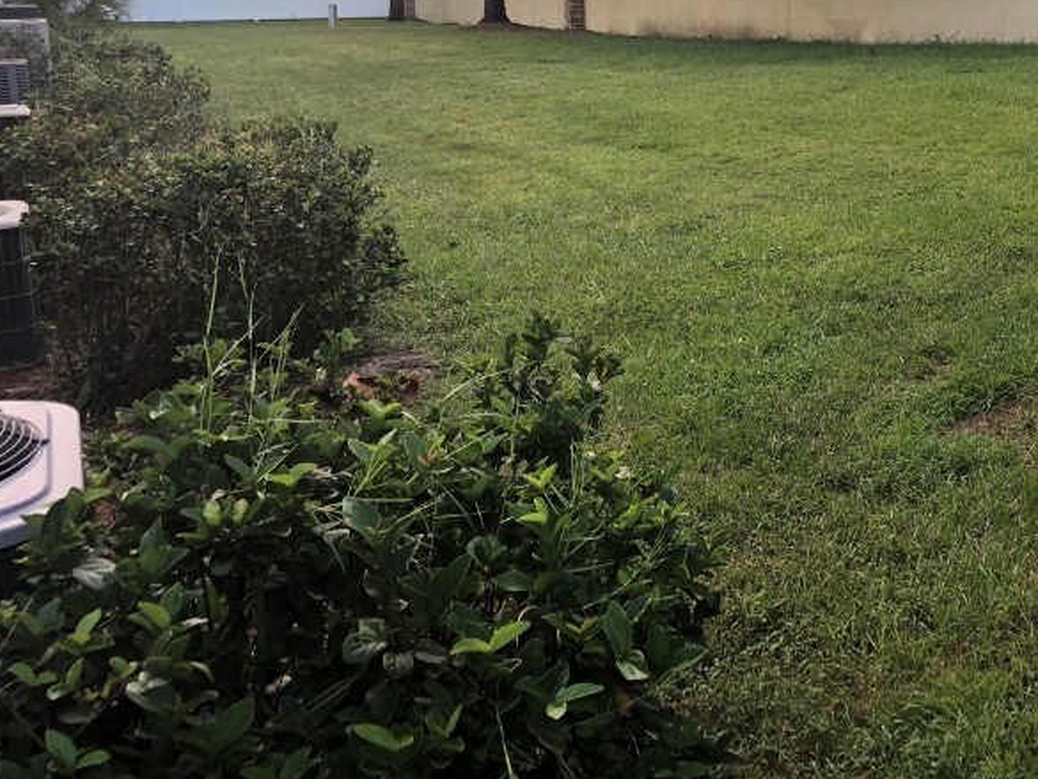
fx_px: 1470
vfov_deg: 29.3
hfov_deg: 36.9
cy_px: 201
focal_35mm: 49
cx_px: 896
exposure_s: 1/120
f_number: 1.8
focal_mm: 4
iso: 64
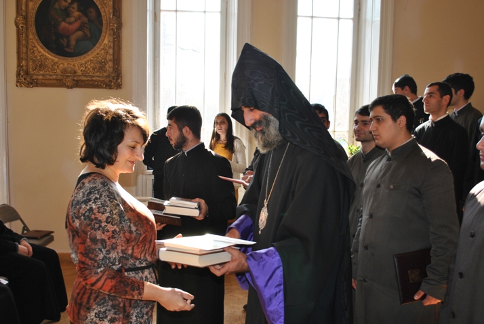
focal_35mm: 39
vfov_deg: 34.3
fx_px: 525
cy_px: 174
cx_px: 246
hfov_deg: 49.5
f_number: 4
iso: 180
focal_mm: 24
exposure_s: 1/125
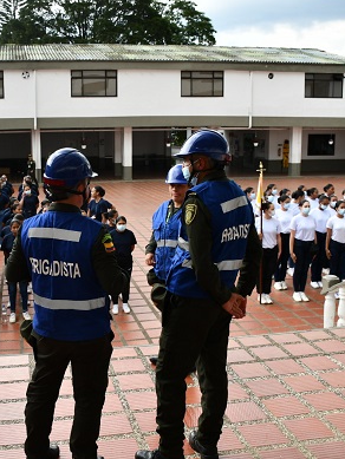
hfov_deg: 35.5
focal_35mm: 40
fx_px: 531
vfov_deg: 46.8
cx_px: 109
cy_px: 224
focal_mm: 18
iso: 400
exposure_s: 1/250
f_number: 5.6
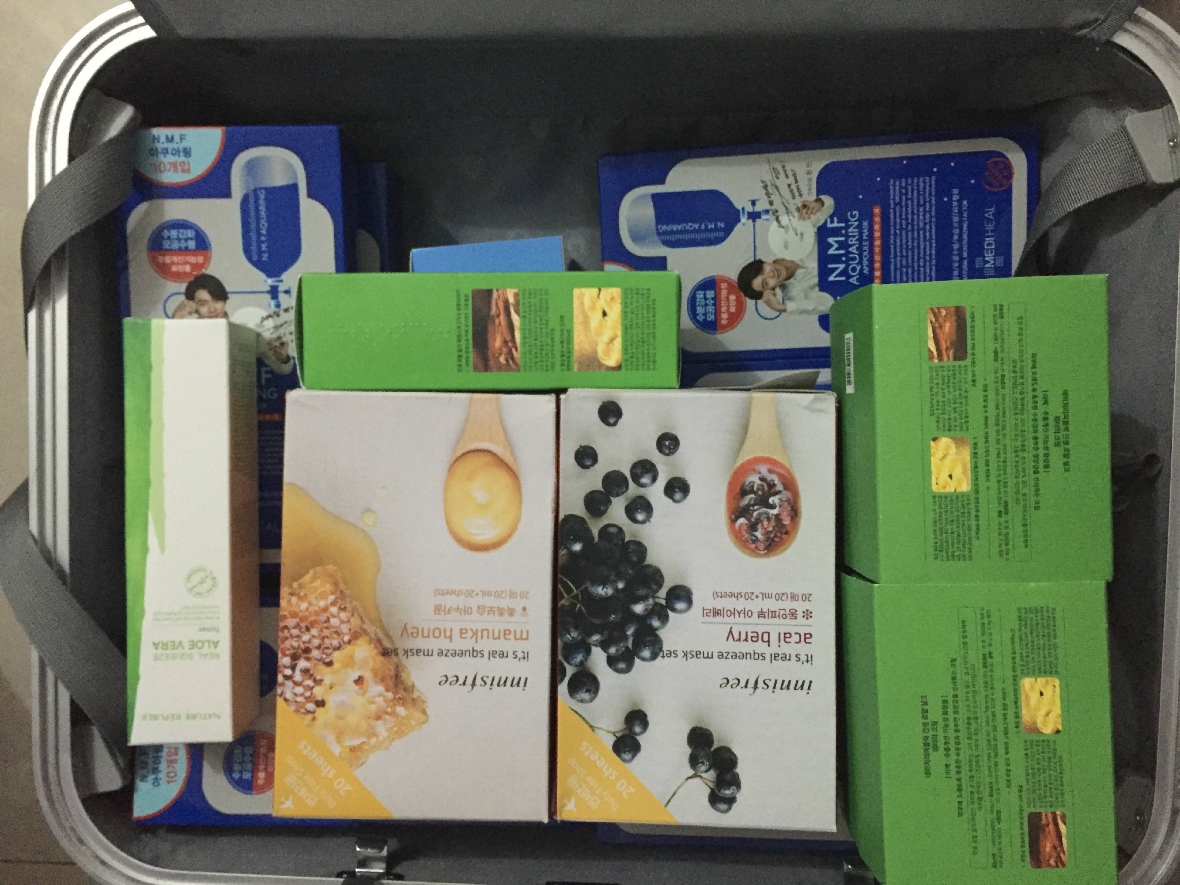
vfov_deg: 48.2
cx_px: 590
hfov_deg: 61.7
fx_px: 989
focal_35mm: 29
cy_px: 442
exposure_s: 1/17
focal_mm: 4.15
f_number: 2.2
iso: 400
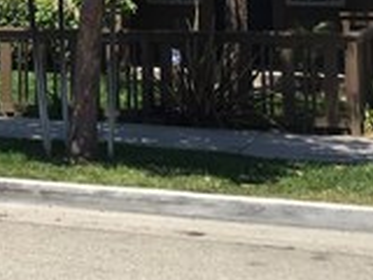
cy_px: -161
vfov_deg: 12.1
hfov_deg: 16.0
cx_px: -119
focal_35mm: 116
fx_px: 1250
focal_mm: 4.15
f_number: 2.2
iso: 25
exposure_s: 1/1115
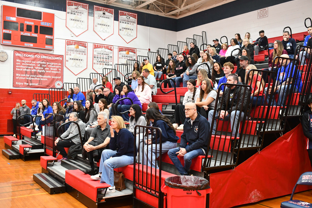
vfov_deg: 35.9
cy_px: 104
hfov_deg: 51.9
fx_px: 321
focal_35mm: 37
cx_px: 158
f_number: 5.6
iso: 2500
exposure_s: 1/125
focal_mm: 24
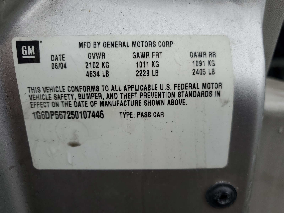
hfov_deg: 67.3
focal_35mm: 26
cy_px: 106
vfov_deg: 53.1
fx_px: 213
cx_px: 142
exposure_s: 1/294
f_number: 1.5
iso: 50
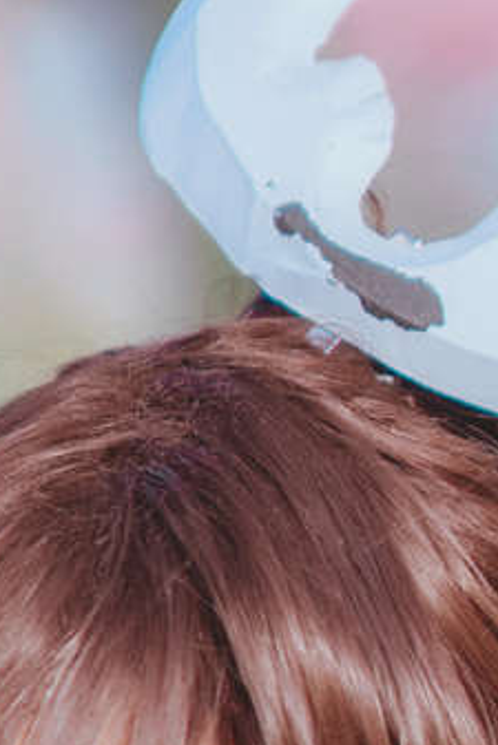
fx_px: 9410
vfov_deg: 4.5
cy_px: 1648
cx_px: 75
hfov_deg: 3.0
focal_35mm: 454
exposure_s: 1/5000
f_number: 1.4
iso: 160
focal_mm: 85
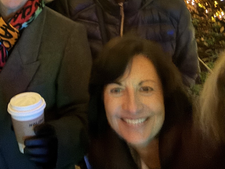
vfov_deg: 23.1
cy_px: -23
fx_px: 383
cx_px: 47
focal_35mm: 59
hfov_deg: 31.9
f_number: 1.9
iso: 640
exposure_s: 1/8
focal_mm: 2.69
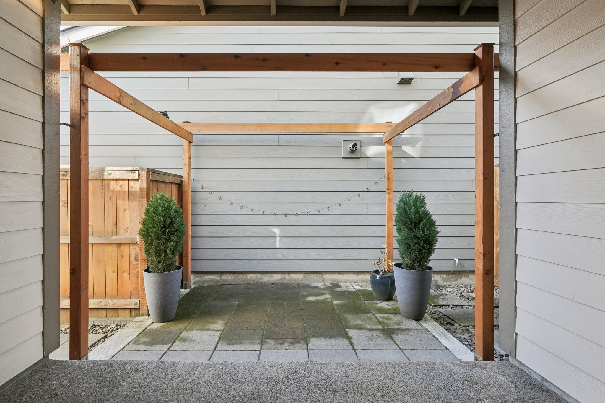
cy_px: 202
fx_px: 269
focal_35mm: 16
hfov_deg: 96.7
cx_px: 302
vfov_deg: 73.7
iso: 400
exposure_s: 1/25
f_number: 8
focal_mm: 16
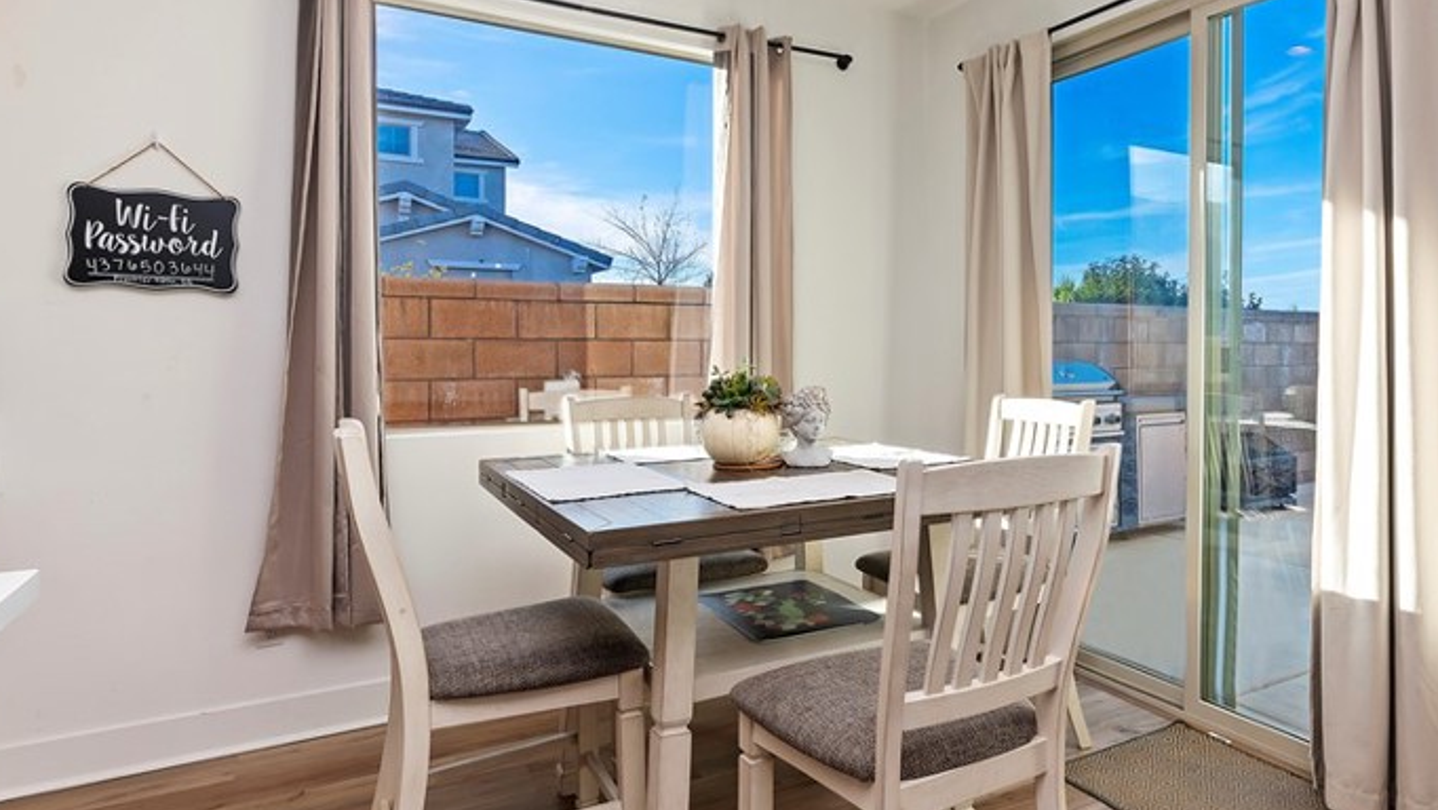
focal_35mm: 22
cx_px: 883
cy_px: 364
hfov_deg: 79.9
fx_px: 839
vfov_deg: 51.4
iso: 500
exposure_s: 1/50
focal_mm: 14
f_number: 10
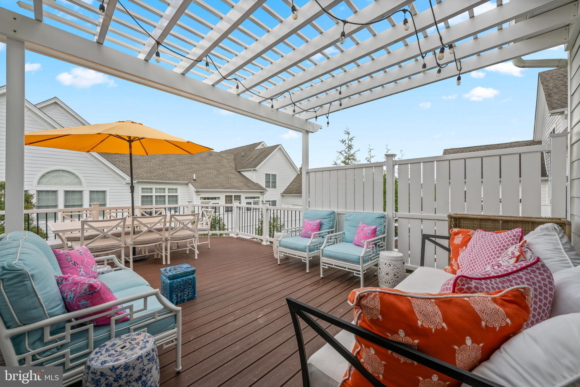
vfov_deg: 81.2
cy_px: 194
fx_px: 226
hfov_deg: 104.3
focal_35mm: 14
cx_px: 290
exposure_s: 1/160
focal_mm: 14
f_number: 8
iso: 400
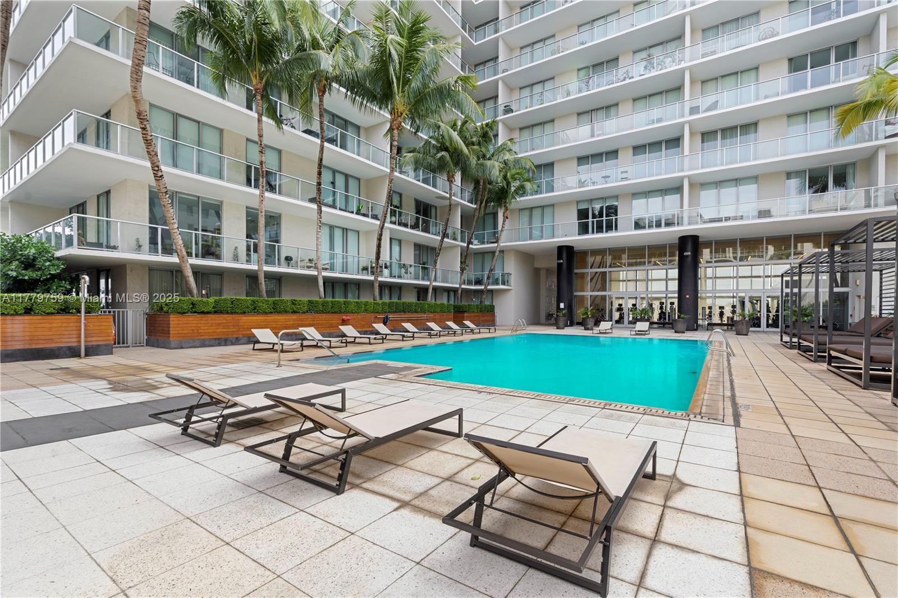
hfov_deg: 96.7
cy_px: 299
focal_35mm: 16
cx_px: 449
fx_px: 399
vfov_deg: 73.7
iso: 100
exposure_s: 1/13
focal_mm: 16
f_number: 9
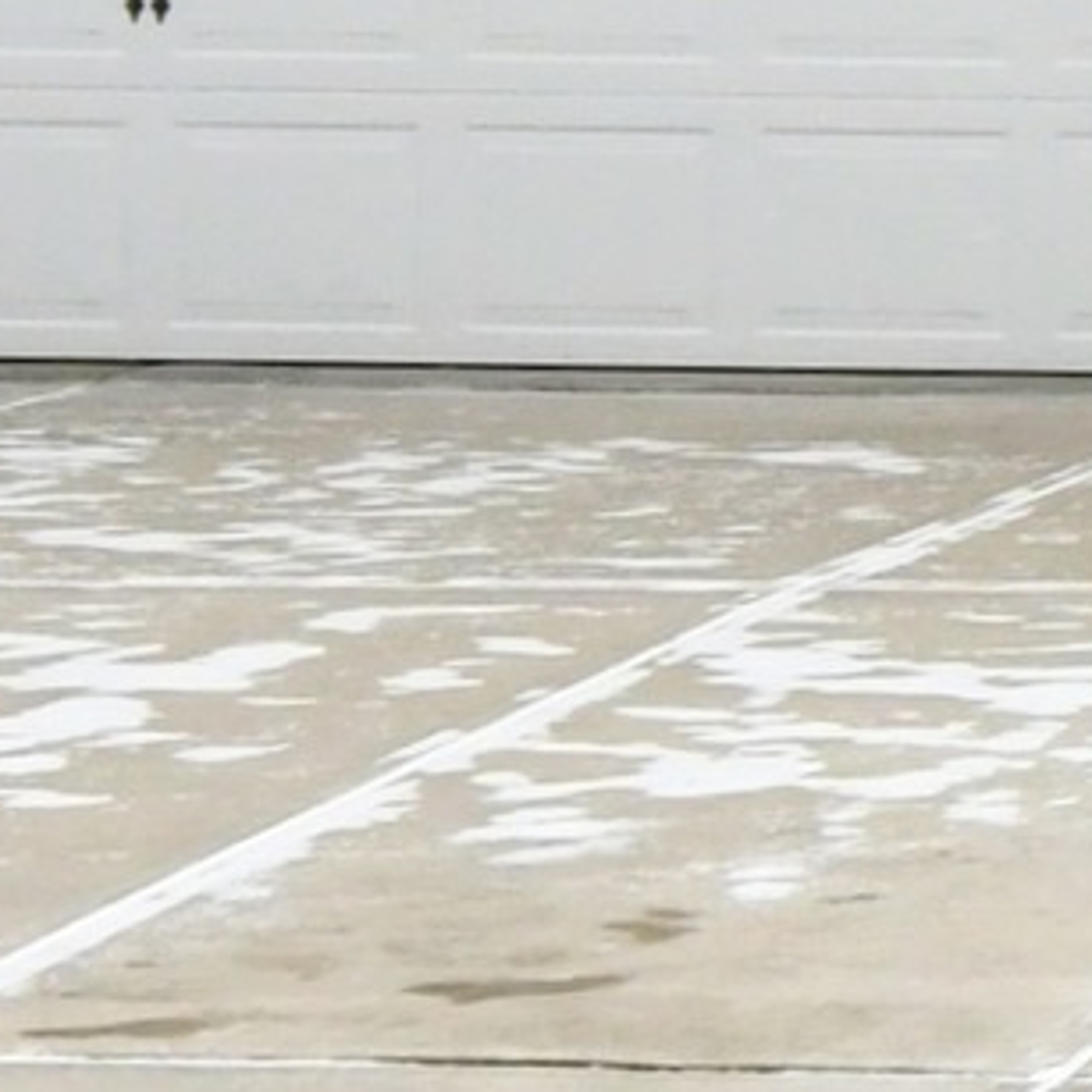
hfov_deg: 12.2
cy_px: -1348
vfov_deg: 12.3
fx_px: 4247
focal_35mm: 119
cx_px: 2451
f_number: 10
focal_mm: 14
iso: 640
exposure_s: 1/400
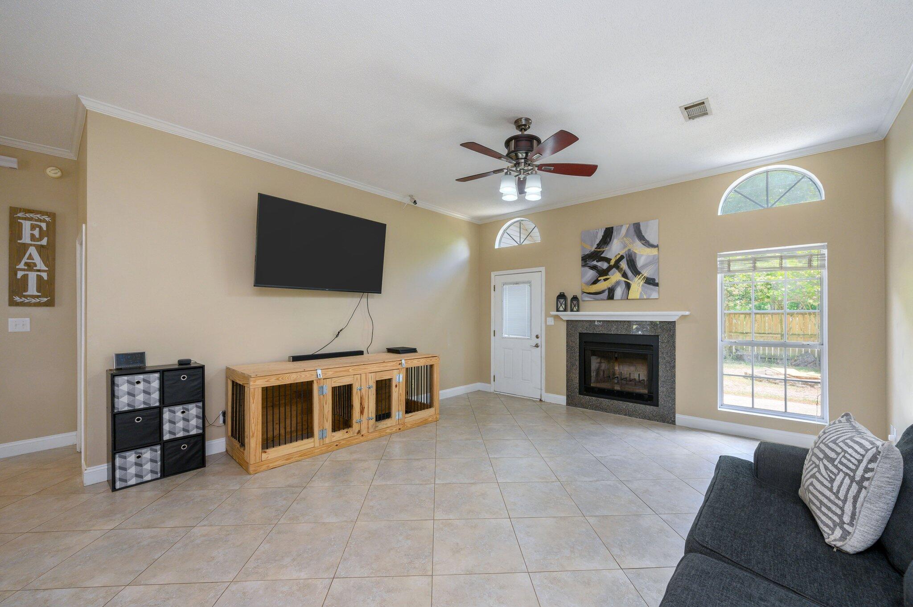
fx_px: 355
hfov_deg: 104.3
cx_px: 456
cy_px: 304
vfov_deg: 81.1
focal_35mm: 14
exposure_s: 1/20
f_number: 9
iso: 320
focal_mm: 14
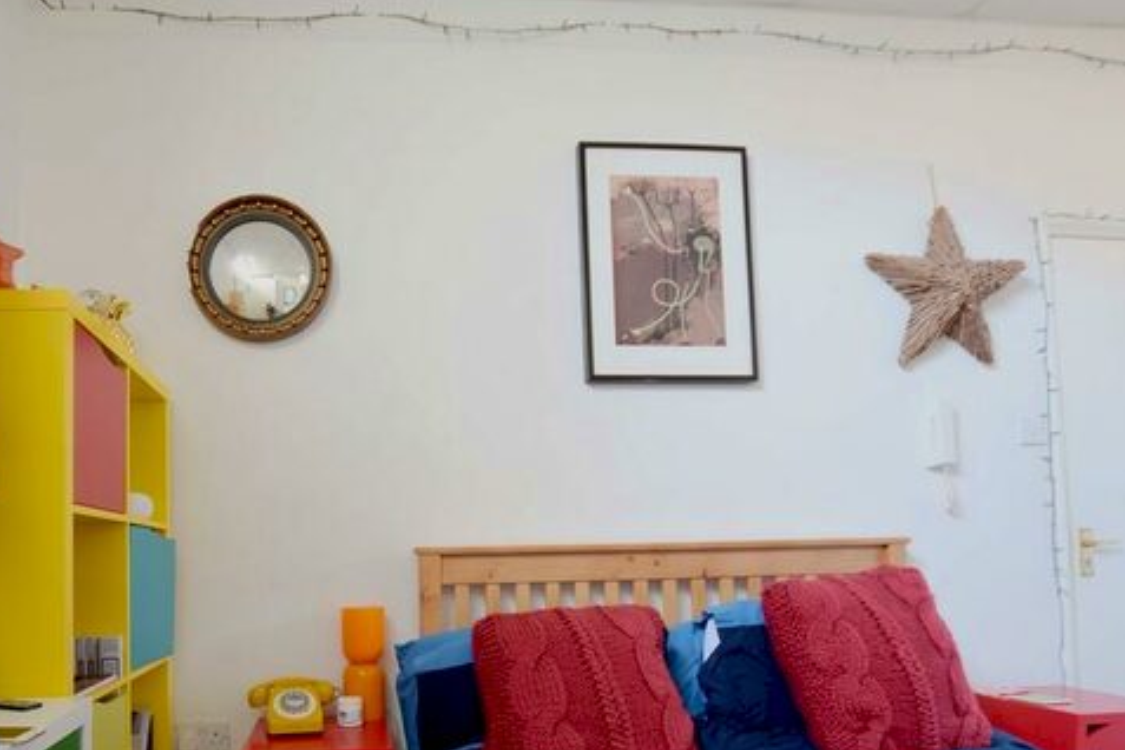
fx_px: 687
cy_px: 529
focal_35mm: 22
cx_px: 382
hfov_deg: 76.3
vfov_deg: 55.4
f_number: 4.5
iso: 100
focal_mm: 10
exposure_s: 1/2.5
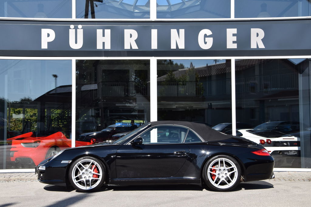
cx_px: 156
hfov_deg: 37.9
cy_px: 104
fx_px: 453
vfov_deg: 25.7
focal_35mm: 52
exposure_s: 1/400
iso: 200
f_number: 10
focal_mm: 35
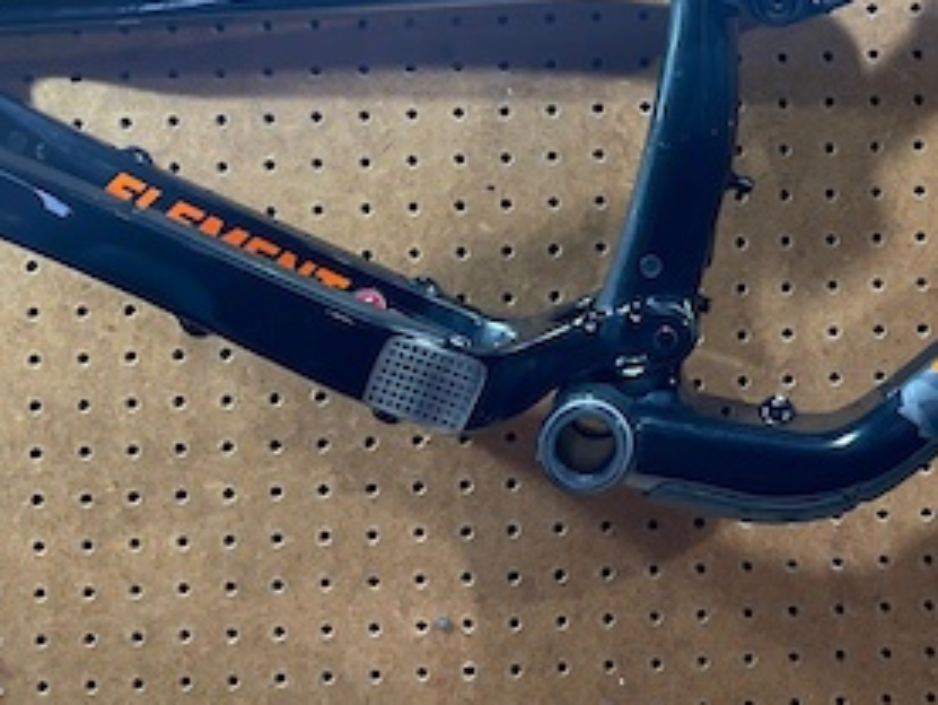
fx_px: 2033
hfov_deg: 24.9
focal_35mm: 75
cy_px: -200
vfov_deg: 18.4
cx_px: 901
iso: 40
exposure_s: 1/120
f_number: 1.6
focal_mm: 4.2
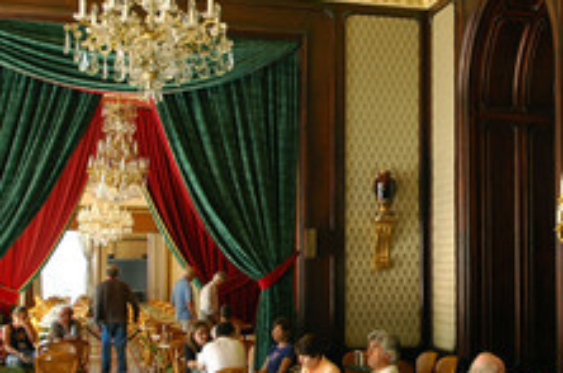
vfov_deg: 23.7
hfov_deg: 34.6
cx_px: 394
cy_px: 211
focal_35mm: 57
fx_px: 889
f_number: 2.8
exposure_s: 1/30
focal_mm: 20
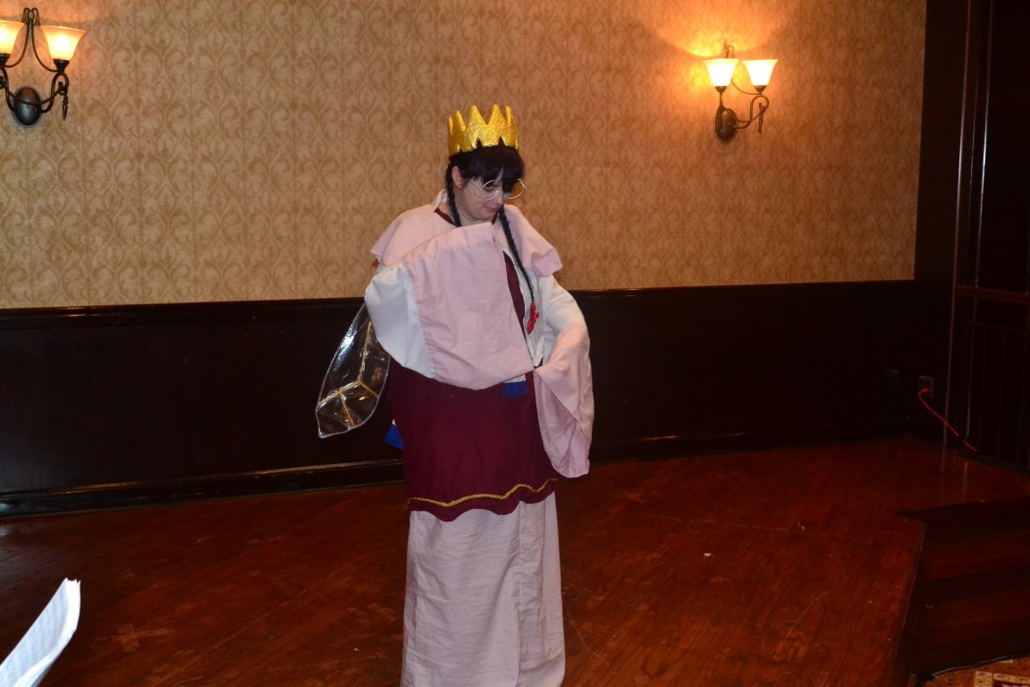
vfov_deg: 30.8
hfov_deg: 45.0
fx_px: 1244
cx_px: 515
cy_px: 344
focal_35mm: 44
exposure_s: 1/60
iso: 3200
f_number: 7.1
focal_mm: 29
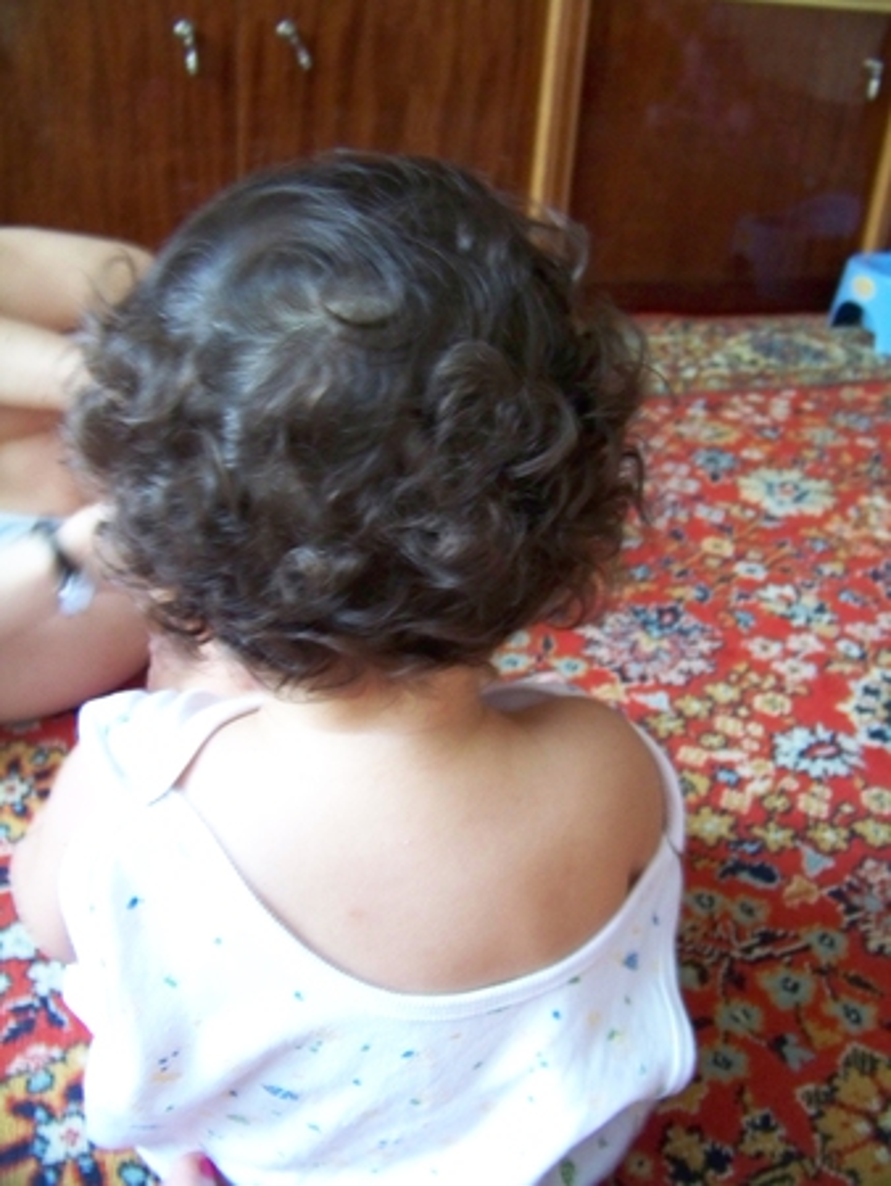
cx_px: 446
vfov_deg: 51.3
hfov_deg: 39.7
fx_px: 1234
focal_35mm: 36
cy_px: 593
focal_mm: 5.85
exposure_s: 1/10
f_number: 2.8
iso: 400
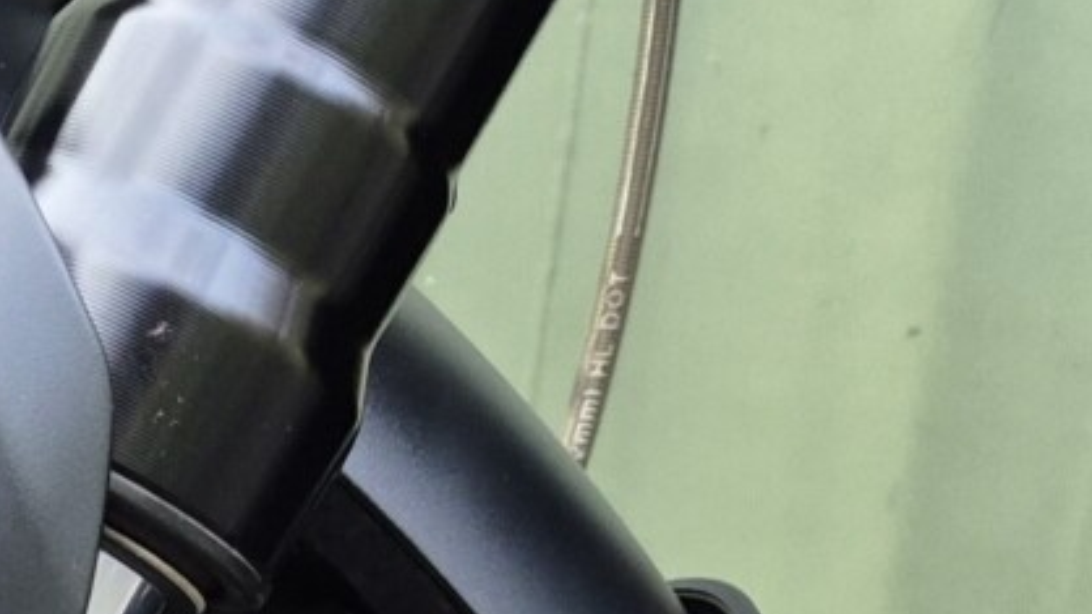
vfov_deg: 8.3
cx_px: -972
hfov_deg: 15.1
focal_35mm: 120
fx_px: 3474
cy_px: 1947
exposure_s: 1/180
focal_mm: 5.4
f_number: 1.8
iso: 250
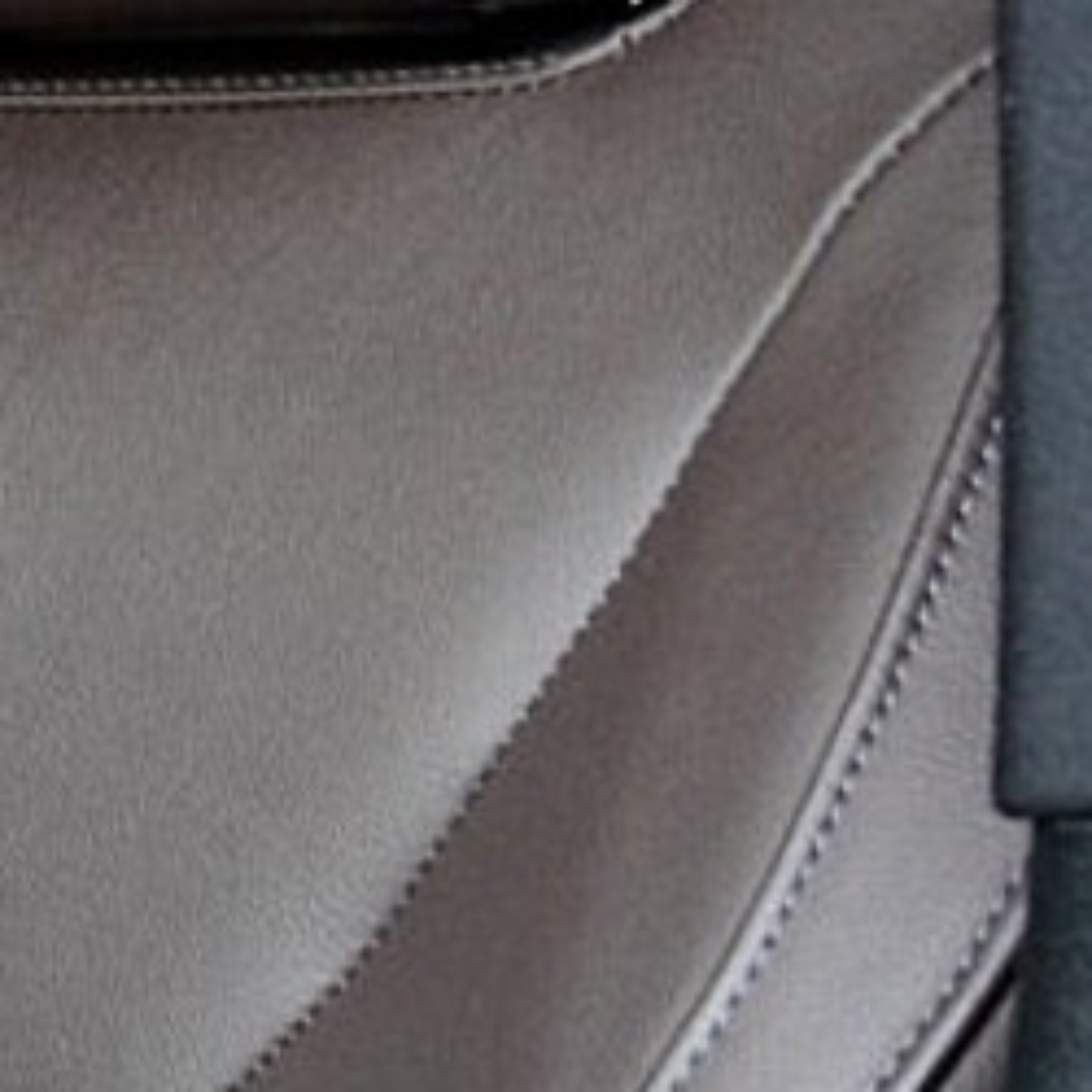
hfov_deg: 7.8
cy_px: 1000
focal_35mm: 176
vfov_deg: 9.9
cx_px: -2800
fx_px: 6282
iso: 800
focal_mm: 18
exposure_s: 1/60
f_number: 5
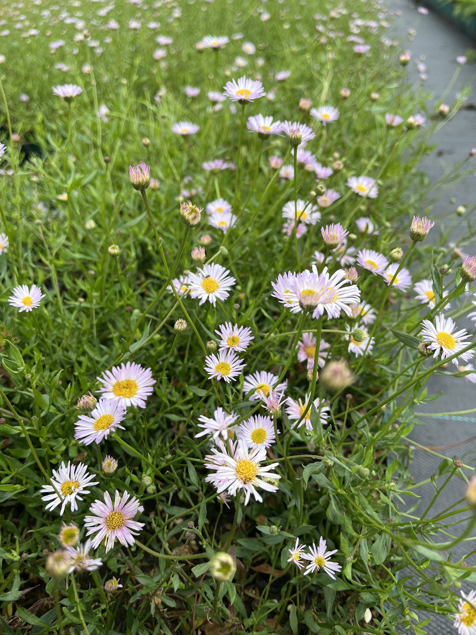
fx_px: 477
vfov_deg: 67.3
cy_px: 318
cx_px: 238
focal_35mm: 26
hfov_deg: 53.1
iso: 32
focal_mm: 5.1
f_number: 1.6
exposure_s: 1/140
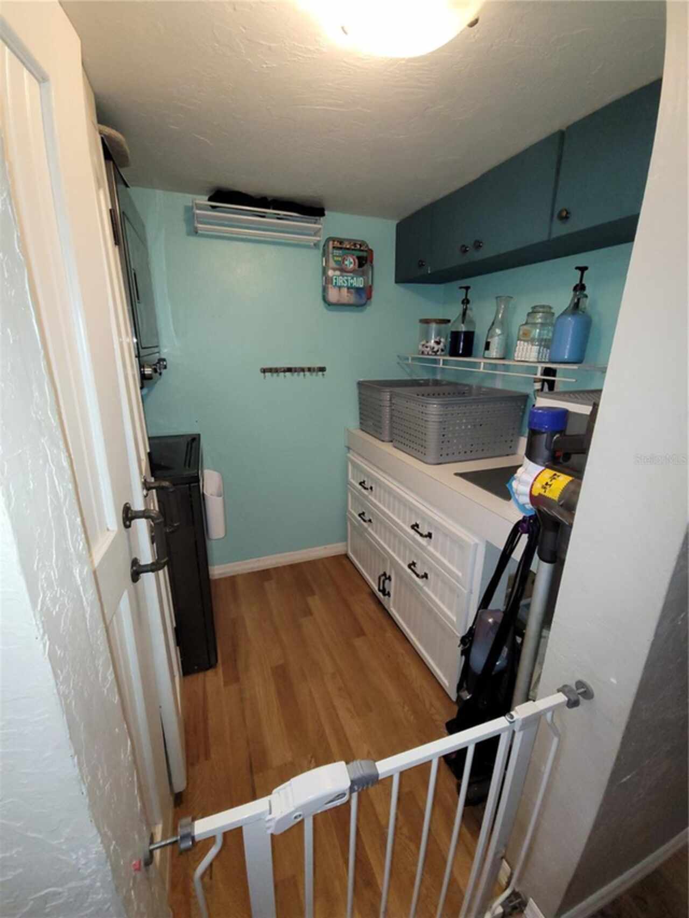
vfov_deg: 106.2
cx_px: 344
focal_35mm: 13
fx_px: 345
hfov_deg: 89.9
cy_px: 459
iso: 320
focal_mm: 2.2
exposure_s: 1/60
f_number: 2.2
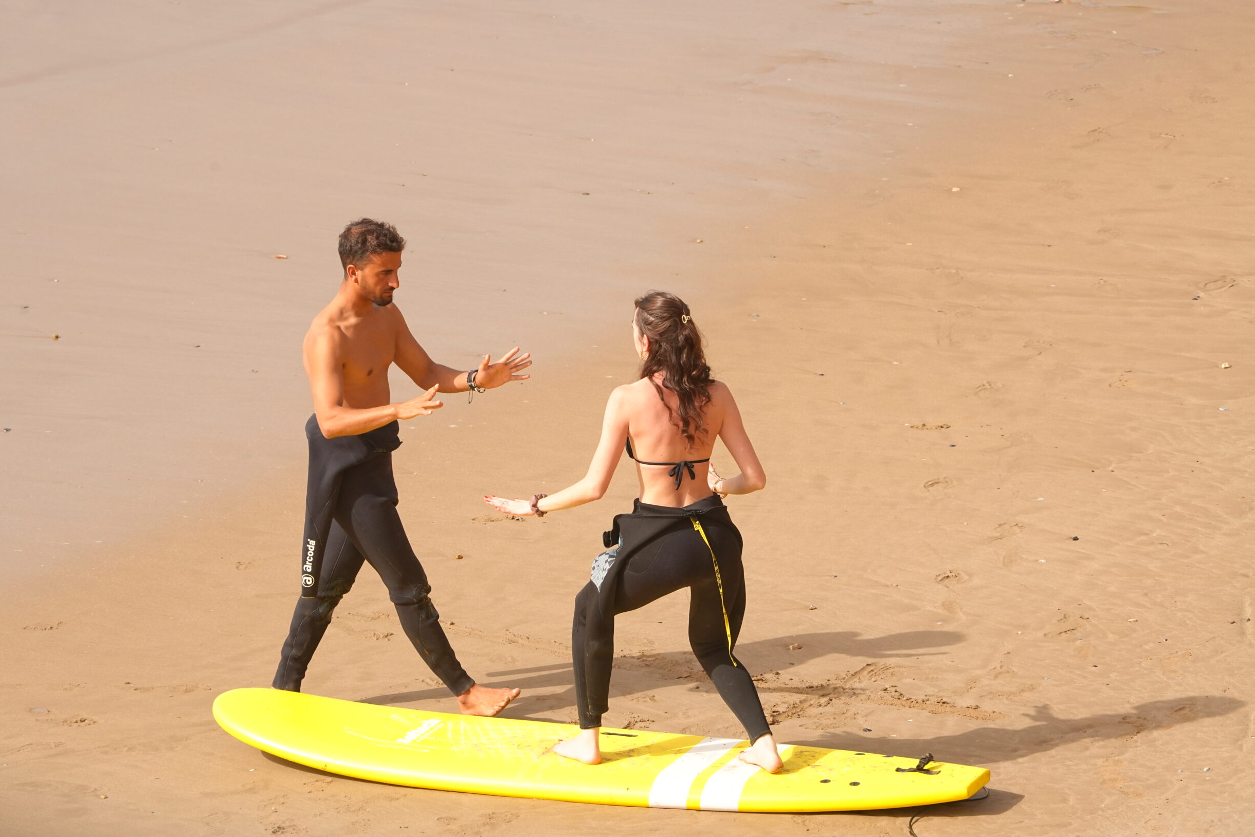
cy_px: 417
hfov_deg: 5.6
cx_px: 599
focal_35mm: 367
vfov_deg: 3.7
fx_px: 12795
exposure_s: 1/1000
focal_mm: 350
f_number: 11
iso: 1250
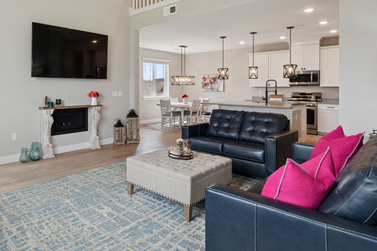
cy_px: 95
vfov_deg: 52.5
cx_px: 132
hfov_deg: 72.0
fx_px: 251
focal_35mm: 24
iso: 400
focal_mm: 16
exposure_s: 1/125
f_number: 9
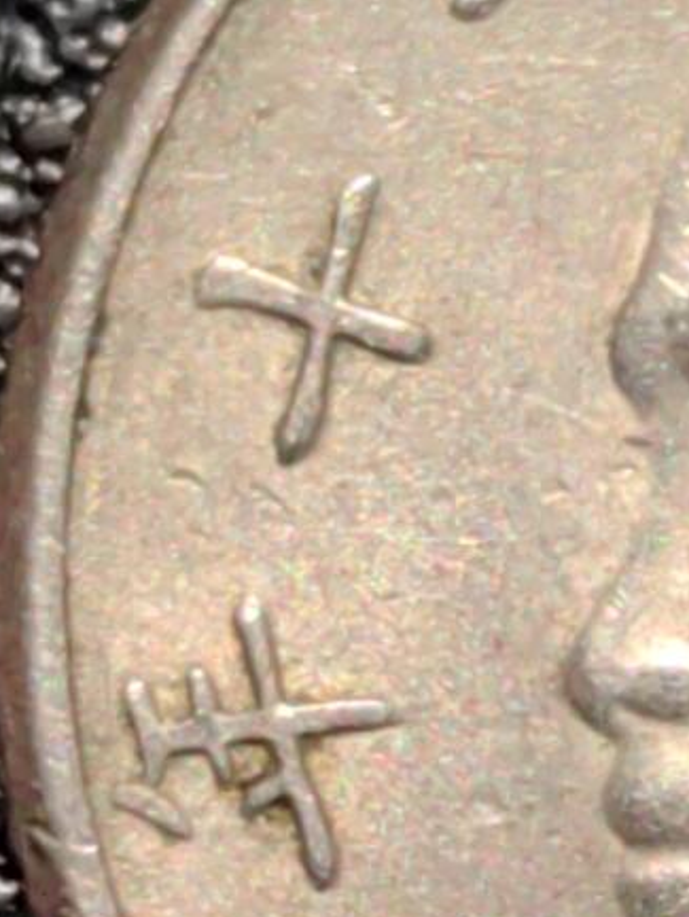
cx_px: 1141
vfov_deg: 5.7
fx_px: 9151
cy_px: 616
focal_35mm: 345
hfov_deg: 4.3
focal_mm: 5.75
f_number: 2
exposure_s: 1/100
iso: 80
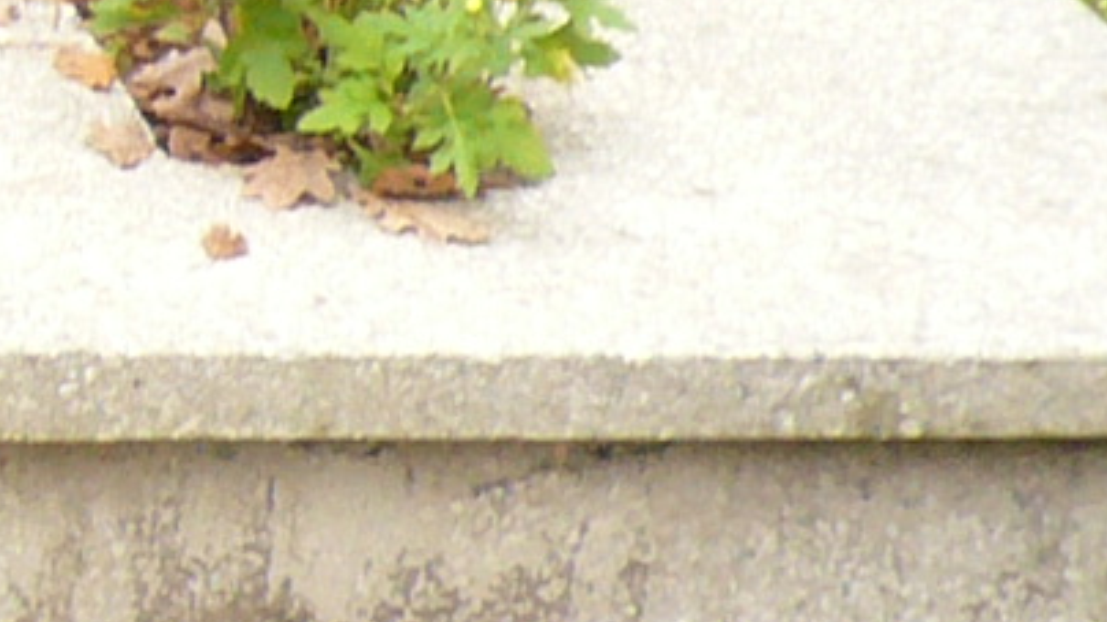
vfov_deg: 6.4
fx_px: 5576
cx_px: -1036
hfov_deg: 10.5
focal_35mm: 190
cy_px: 247
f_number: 2.8
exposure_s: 1/30
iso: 100
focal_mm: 4.7
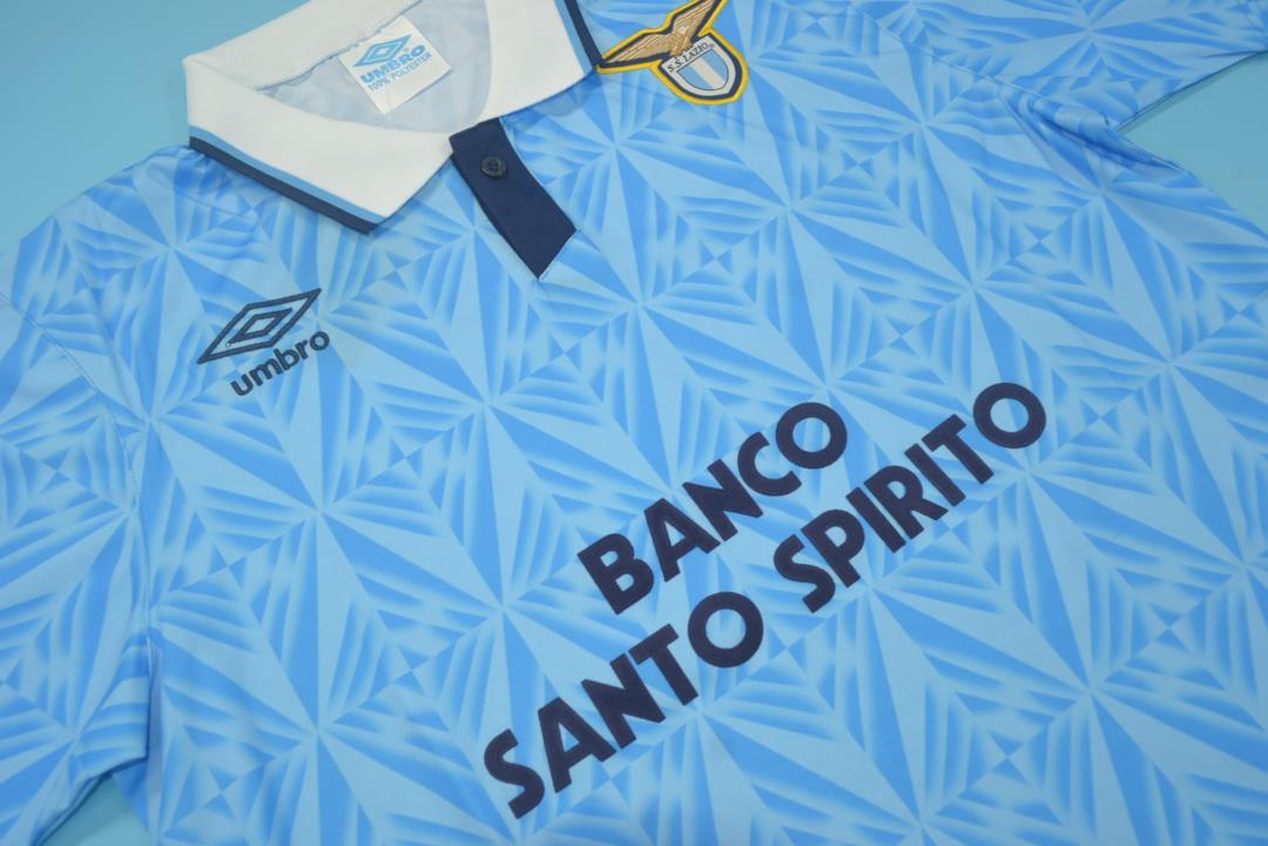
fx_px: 951
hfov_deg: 67.4
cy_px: 423
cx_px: 634
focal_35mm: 27
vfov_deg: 47.9
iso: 200
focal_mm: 18
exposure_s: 1/60
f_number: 6.3
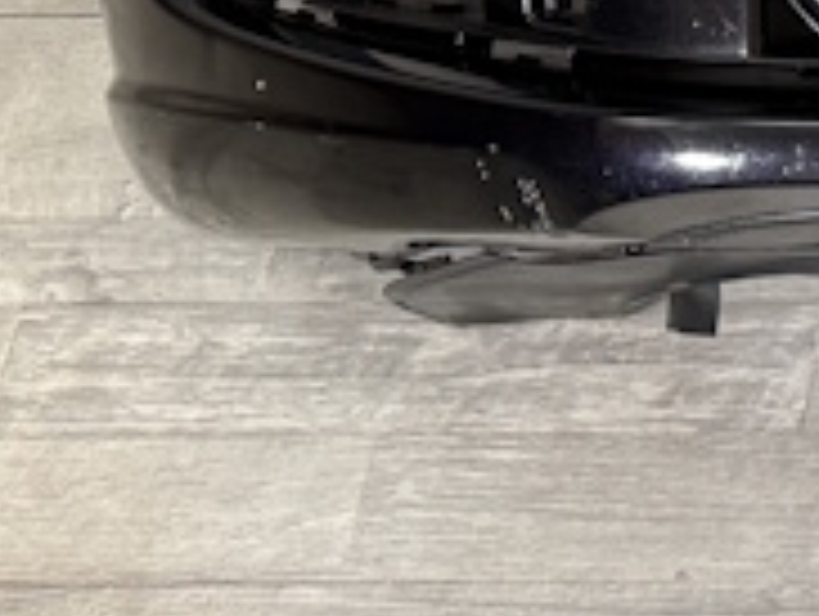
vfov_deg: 10.4
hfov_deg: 11.4
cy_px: -441
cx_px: 2124
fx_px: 3198
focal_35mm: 135
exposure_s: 1/50
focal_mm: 6.76
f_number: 1.78
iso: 160
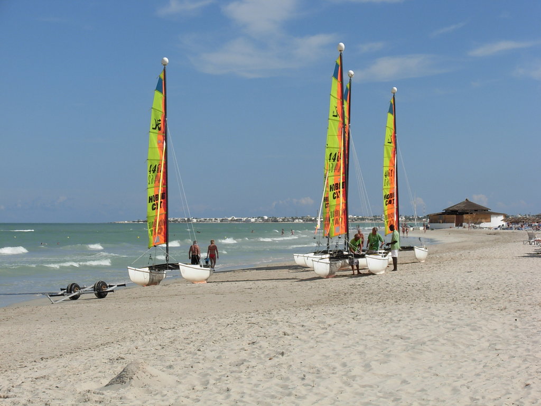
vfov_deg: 16.6
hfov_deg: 22.0
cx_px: 270
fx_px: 1391
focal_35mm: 89
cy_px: 203
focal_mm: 14.7
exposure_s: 1/724
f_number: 6.5
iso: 79
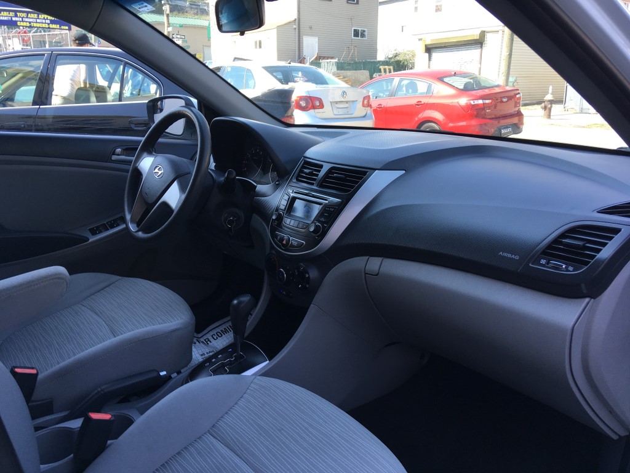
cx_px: 315
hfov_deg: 61.7
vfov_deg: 48.2
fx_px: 528
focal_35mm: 29
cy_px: 236
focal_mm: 4.15
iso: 25
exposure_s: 1/154
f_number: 2.2
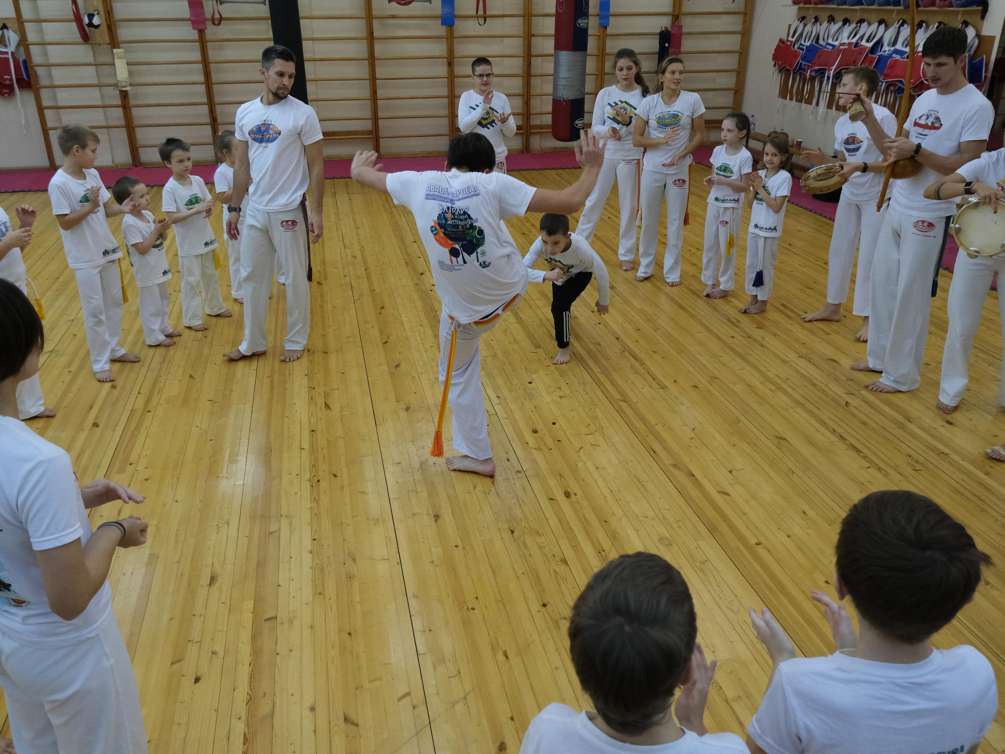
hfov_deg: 61.6
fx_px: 842
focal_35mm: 29
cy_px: 366
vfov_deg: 48.2
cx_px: 468
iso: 2500
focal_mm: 17
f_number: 3.8
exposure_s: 1/320
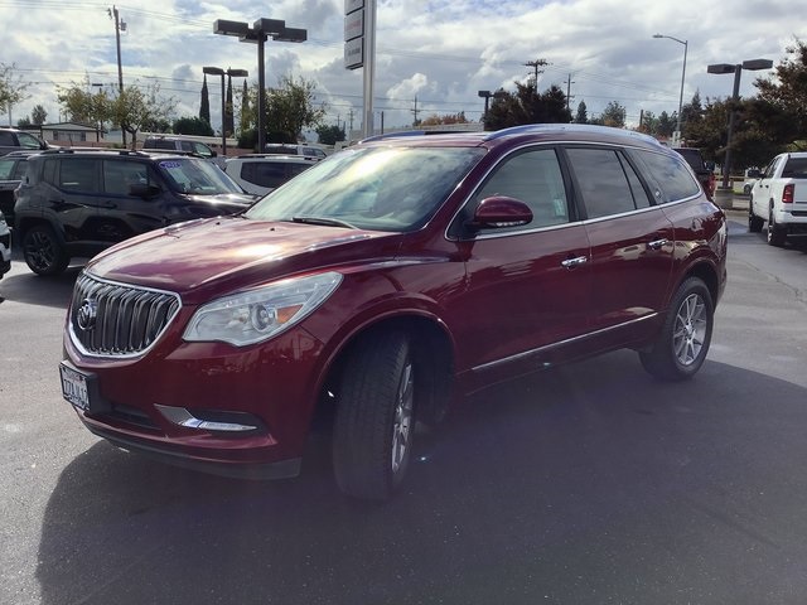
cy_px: 302
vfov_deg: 45.4
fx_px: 723
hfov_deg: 58.4
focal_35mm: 31
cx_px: 404
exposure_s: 1/1538
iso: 25
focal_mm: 3.3
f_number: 2.4
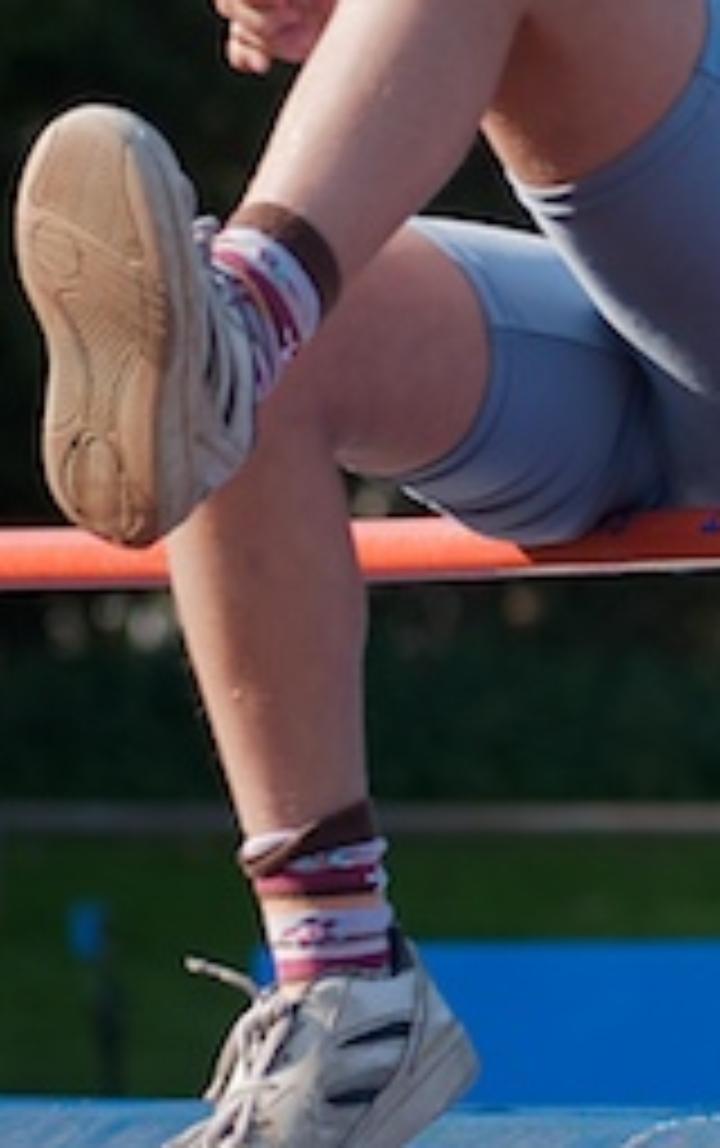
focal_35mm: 364
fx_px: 11405
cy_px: 385
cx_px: 1120
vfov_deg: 5.8
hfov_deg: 3.6
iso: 200
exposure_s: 1/800
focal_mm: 95
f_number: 4.5
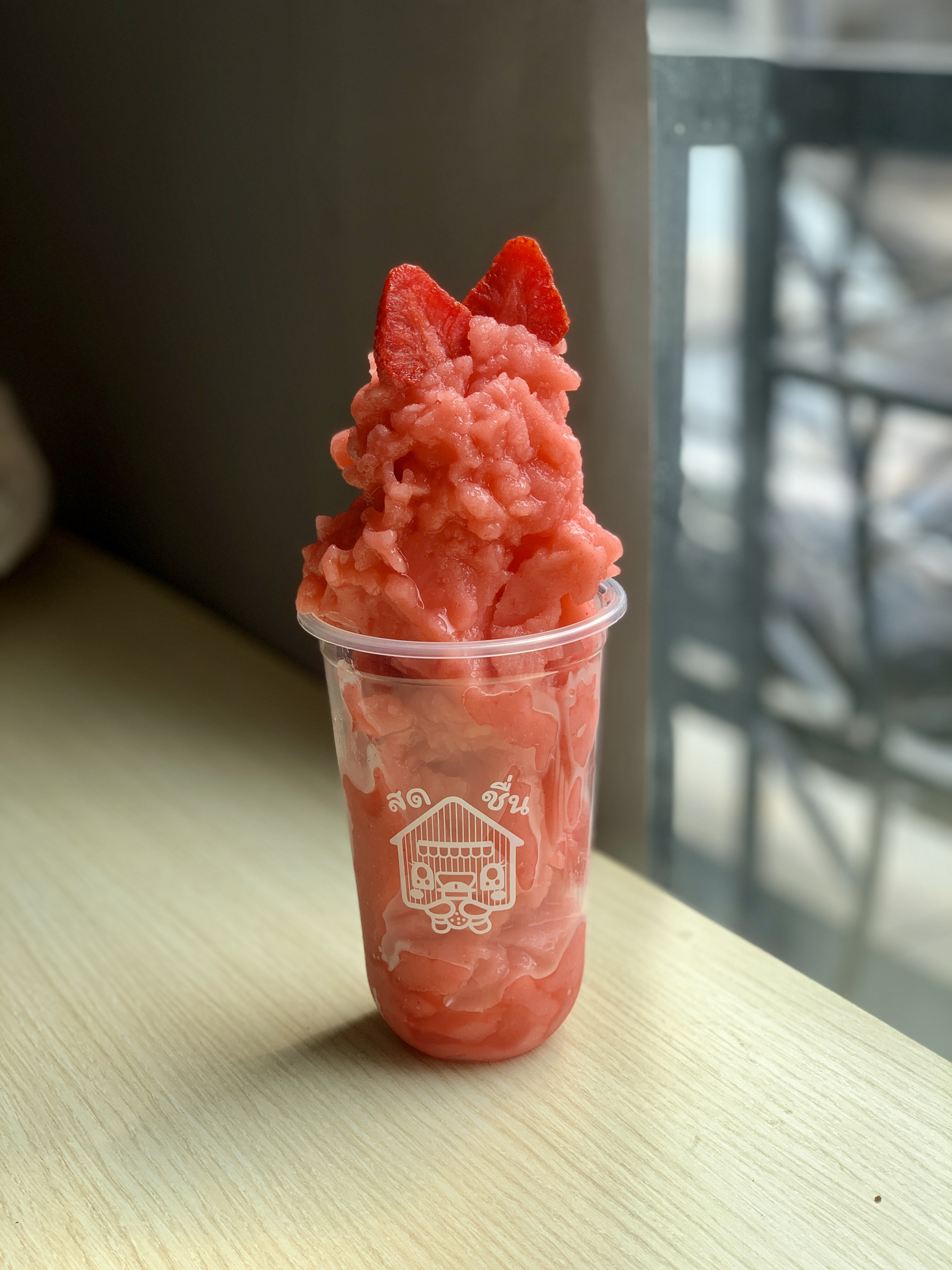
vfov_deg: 36.8
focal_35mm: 52
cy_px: 635
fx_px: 1907
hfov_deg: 28.0
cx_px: 476
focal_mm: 6
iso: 16
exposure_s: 1/123
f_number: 2.4
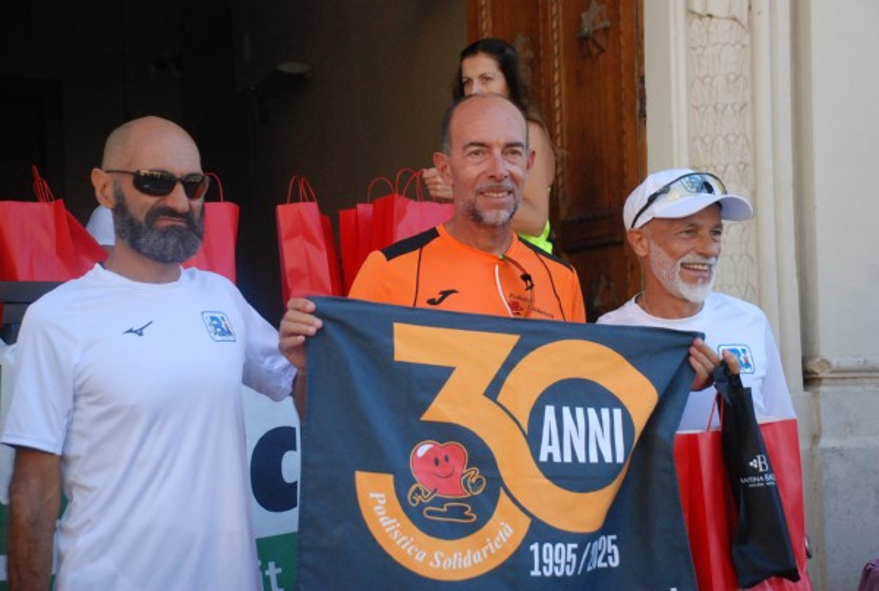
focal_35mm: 72
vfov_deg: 19.0
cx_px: 440
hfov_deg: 28.0
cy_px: 296
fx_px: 1762
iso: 1000
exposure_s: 1/800
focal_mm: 48
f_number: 4.8
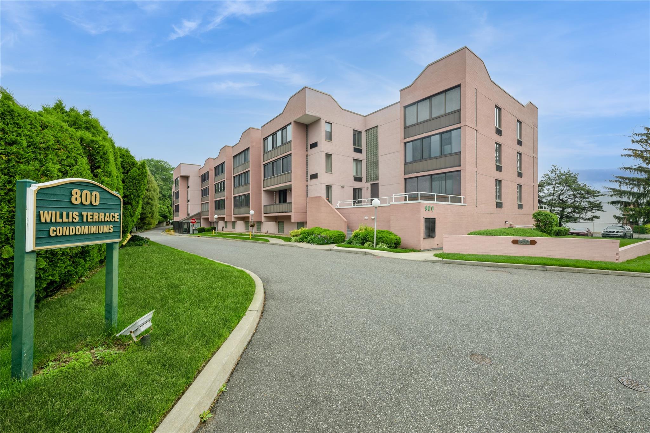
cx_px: 325
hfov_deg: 104.3
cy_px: 216
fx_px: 253
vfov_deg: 81.2
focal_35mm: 14
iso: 100
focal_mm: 14
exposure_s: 1/60
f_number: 11
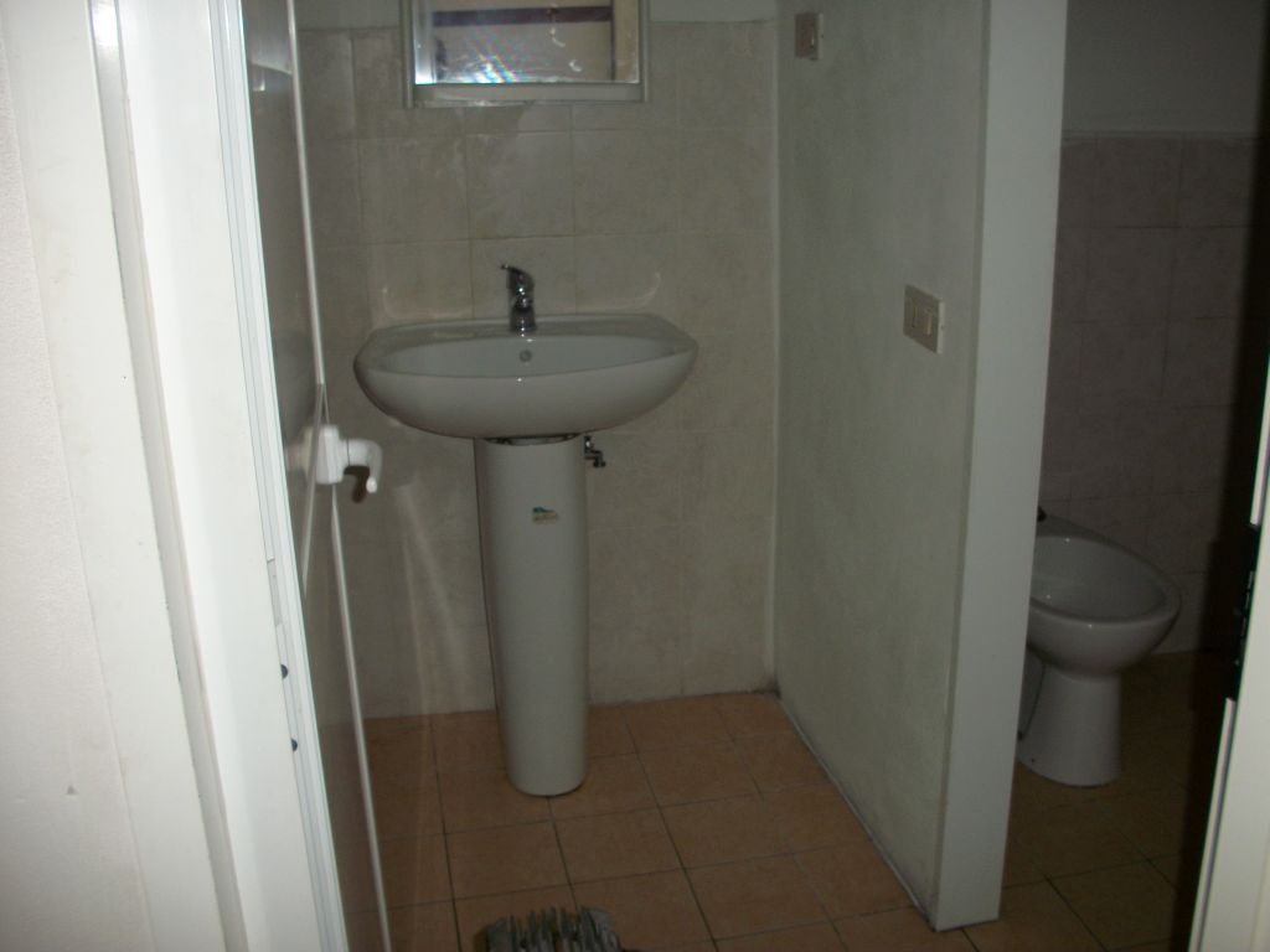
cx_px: 635
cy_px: 476
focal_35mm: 35
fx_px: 1284
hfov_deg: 52.6
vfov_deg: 40.7
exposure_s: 1/30
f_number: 3.1
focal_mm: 6.3
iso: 80
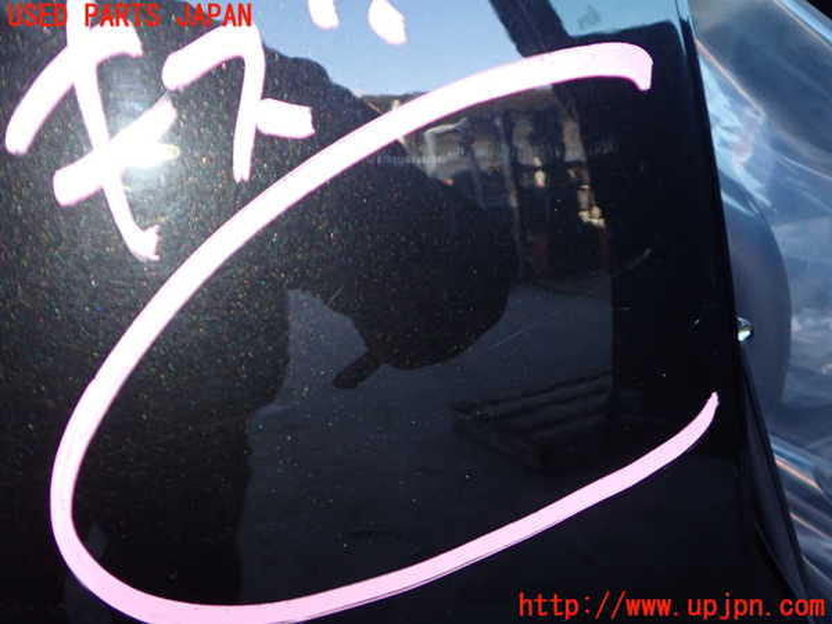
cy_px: 312
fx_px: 721
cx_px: 416
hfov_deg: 60.0
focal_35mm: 30
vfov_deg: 46.8
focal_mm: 5.4
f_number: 6.3
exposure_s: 1/30
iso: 320
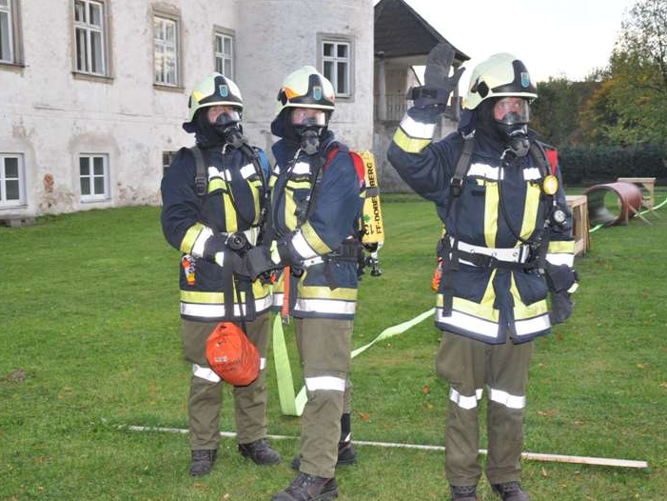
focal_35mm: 46
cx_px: 308
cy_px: 251
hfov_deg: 41.2
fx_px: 887
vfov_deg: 31.5
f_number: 4.2
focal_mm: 28
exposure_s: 1/80
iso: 400
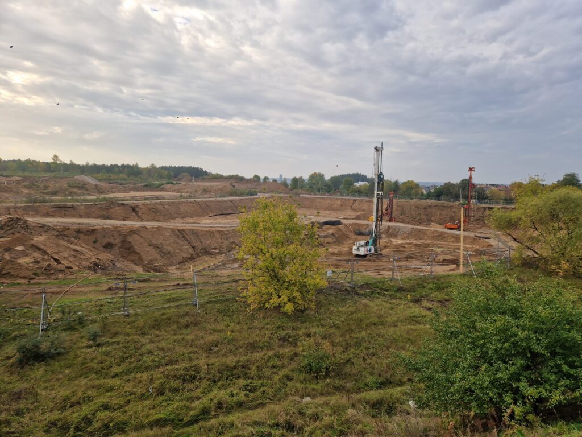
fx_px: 387
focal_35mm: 23
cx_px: 291
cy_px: 218
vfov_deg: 58.9
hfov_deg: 73.9
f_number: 1.8
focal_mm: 5.4
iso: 50
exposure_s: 1/365
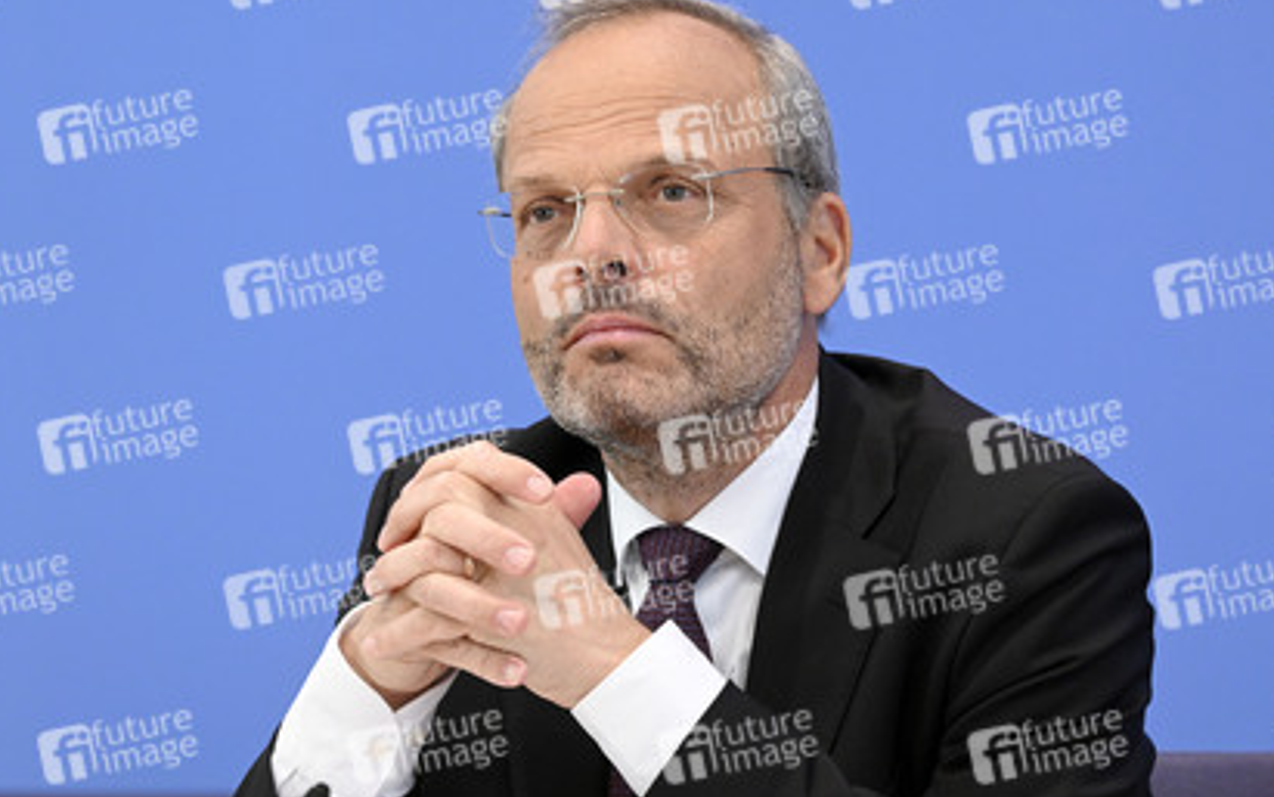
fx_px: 5244
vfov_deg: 8.7
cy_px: 360
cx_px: 656
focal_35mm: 151
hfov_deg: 13.9
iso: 4000
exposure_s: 1/400
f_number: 7.1
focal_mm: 135
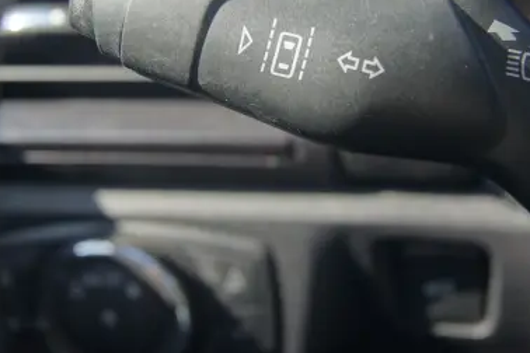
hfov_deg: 30.5
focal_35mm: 66
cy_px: 147
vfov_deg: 20.6
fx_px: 972
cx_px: 303
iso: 100
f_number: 5
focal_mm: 26
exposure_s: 1/60
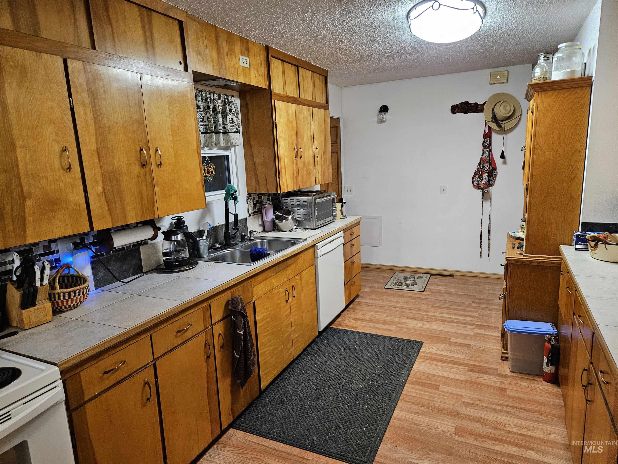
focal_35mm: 23
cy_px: 232
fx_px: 411
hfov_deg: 73.9
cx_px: 309
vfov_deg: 58.9
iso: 640
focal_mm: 5.4
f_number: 1.8
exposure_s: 1/60
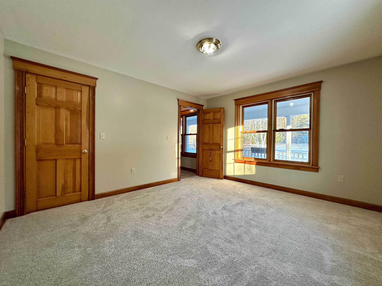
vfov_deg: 85.7
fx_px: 154
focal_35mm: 14
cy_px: 143
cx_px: 191
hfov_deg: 102.1
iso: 200
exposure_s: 1/120
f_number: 2.2
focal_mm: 2.22
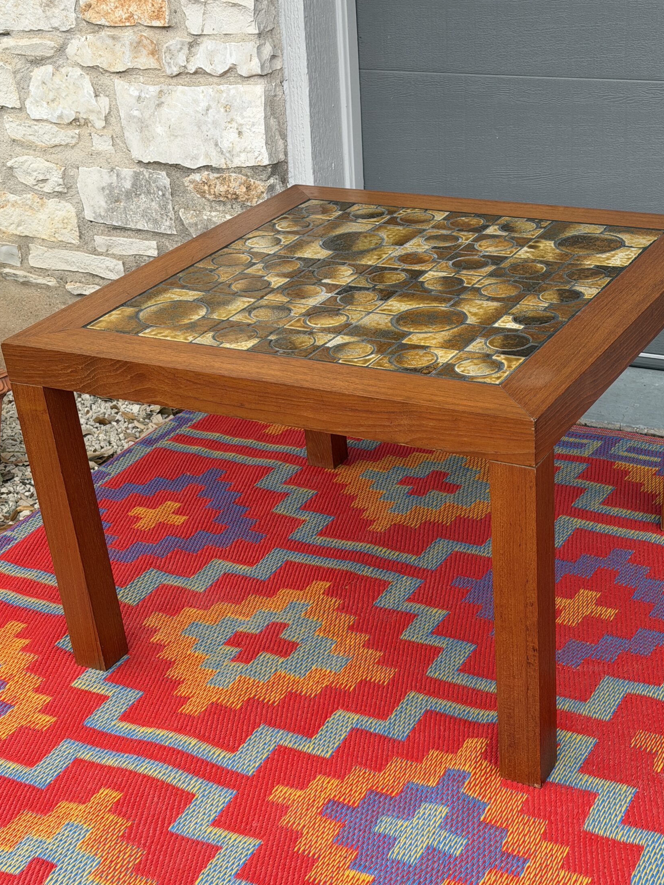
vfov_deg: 34.3
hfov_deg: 26.1
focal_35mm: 56
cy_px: 475
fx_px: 1432
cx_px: 371
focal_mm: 6.76
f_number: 1.78
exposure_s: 1/475
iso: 64
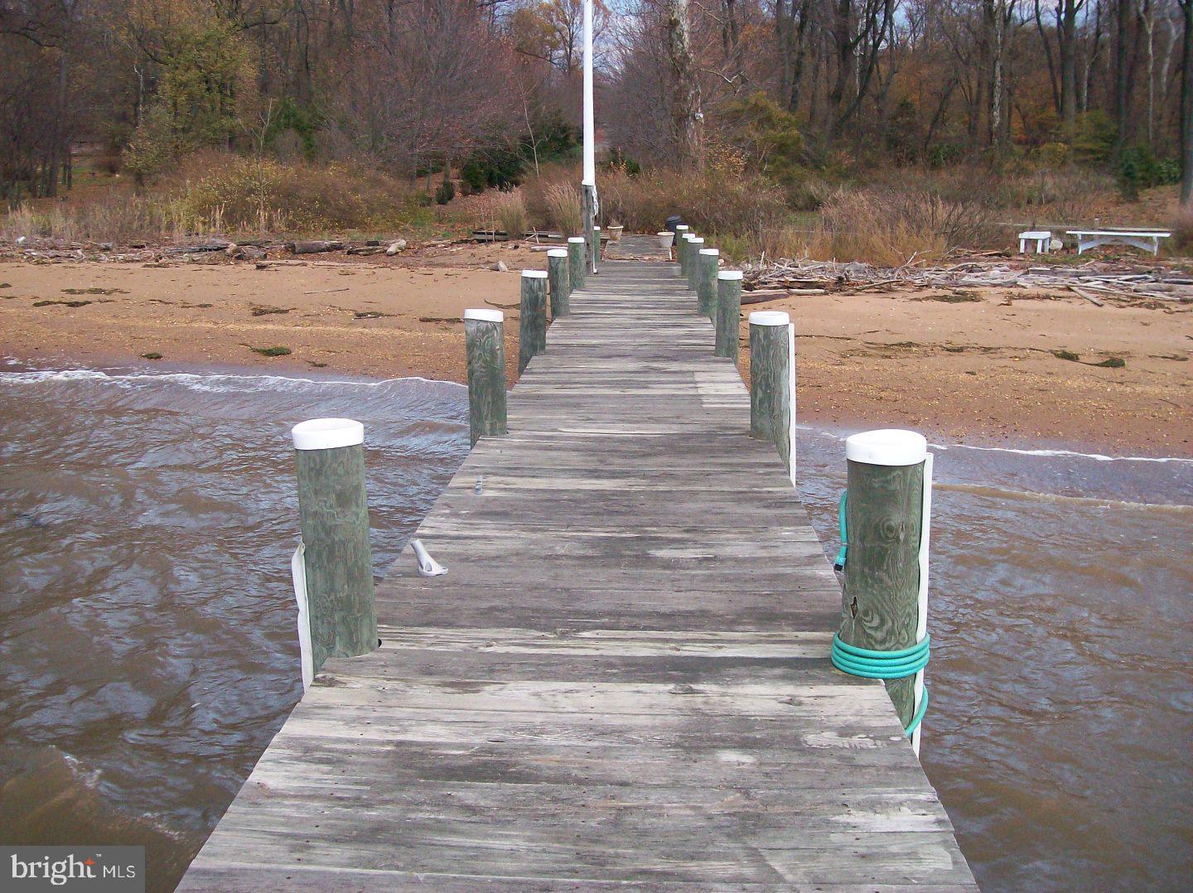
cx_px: 596
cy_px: 446
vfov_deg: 39.6
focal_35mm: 36
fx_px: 1240
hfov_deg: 51.4
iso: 140
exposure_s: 1/76.6
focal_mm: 6
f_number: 2.7
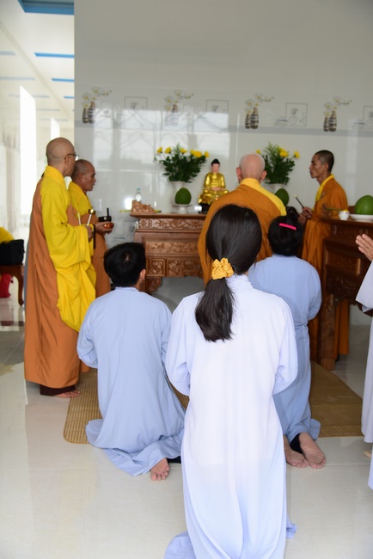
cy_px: 280
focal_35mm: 38
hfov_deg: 35.1
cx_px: 186
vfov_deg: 50.7
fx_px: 590
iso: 320
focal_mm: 38
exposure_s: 1/200
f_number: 4
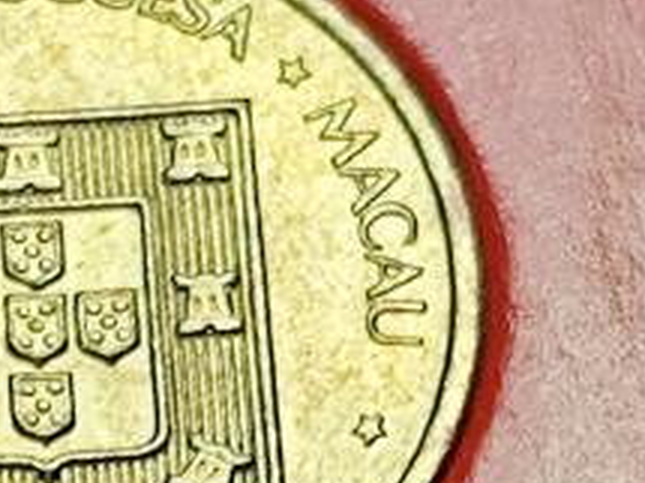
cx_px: 213
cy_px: 1284
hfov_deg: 4.4
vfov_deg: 3.3
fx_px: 8380
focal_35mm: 450
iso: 50
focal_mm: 5.84
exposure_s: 1/285
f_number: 1.6
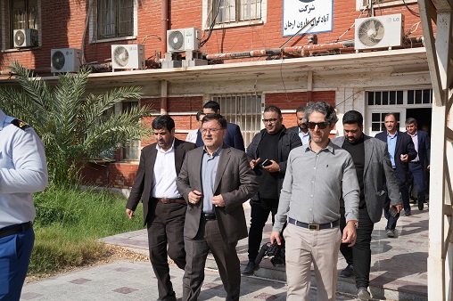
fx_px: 553
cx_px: 226
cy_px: 150
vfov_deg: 30.5
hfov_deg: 44.5
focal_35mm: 44
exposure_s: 1/400
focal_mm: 44
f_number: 6.3
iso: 100
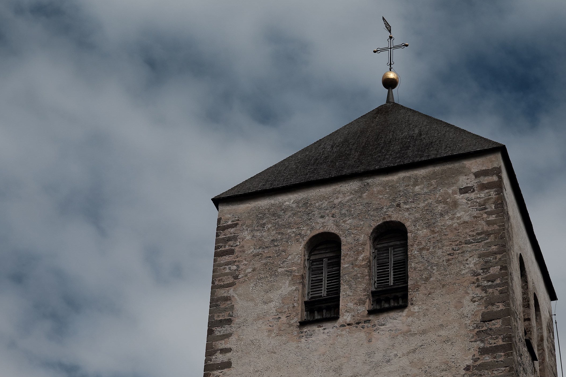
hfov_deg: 21.7
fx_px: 1478
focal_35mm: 94
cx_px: 310
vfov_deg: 14.6
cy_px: 207
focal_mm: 55
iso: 200
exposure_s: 1/1000
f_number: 7.1
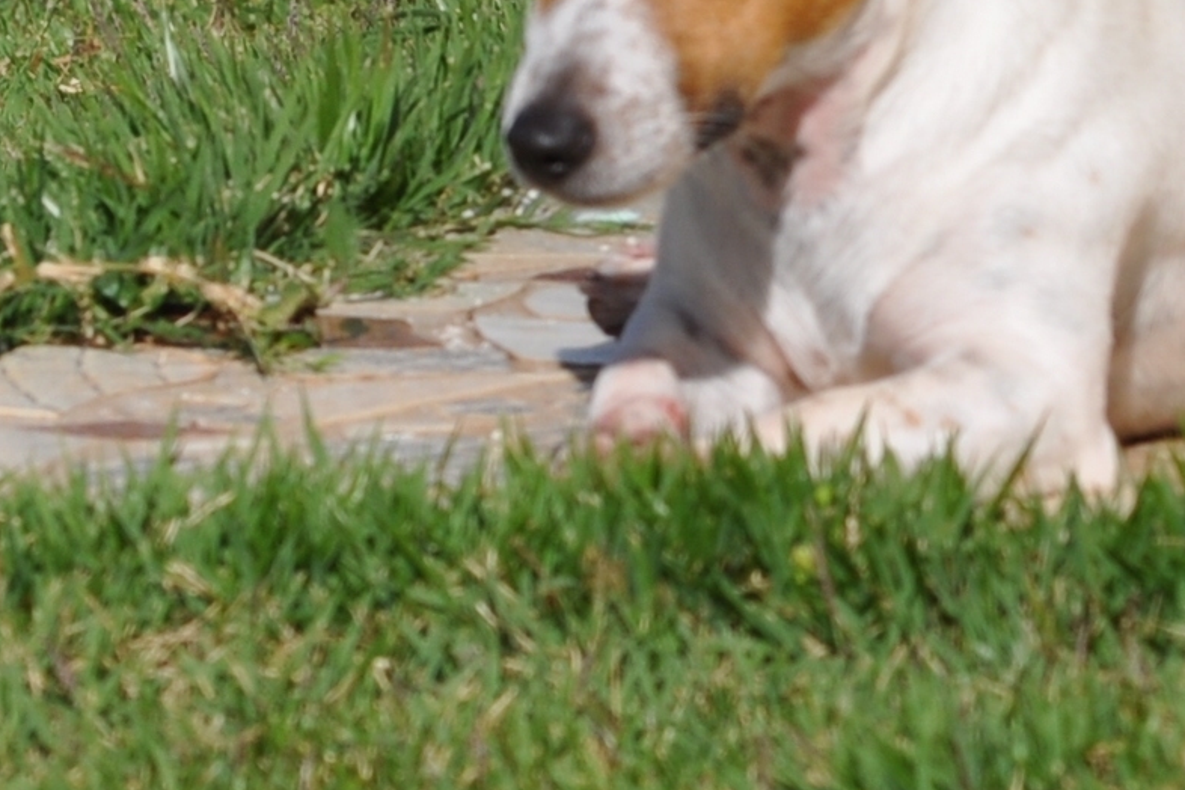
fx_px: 20670
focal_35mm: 628
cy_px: 28
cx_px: 893
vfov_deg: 2.2
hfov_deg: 3.3
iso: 200
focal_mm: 200
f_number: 9
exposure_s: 1/640
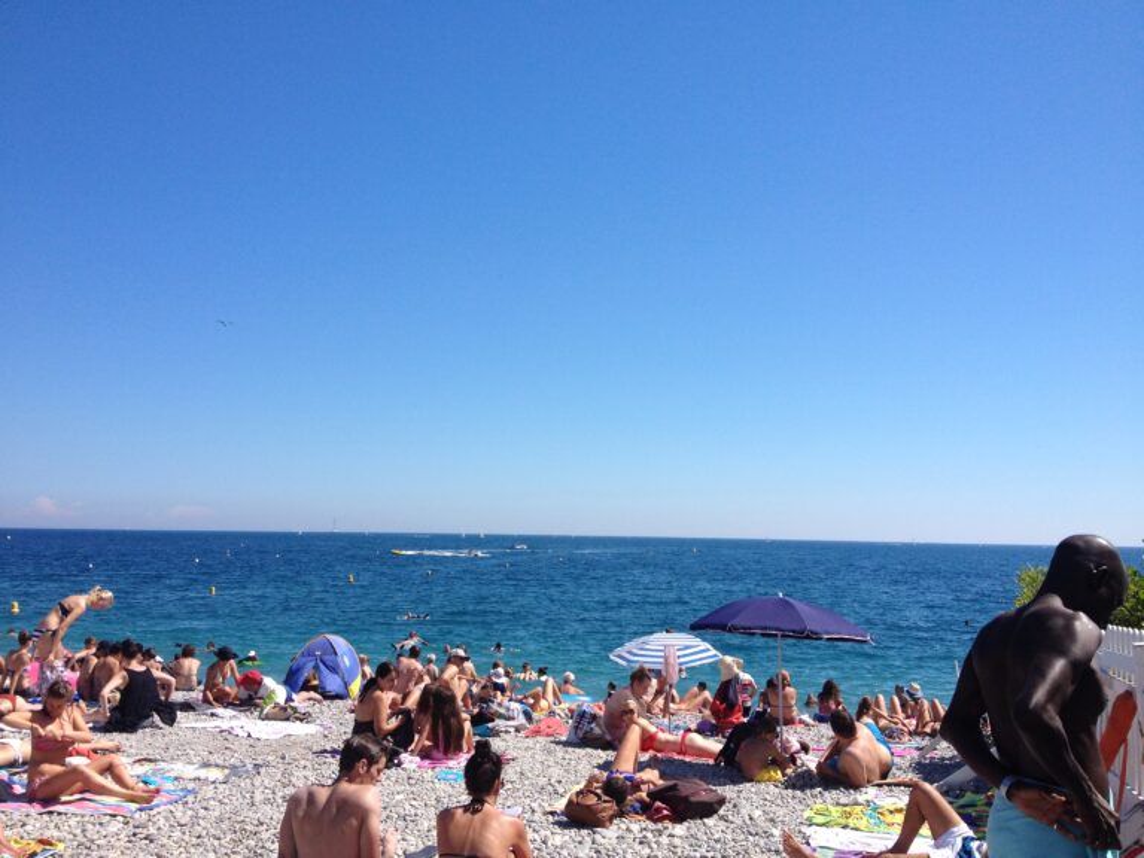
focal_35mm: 35
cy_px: 429
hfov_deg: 52.6
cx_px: 572
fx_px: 1157
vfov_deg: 40.7
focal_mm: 4.28
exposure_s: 1/2045
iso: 50
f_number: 2.4
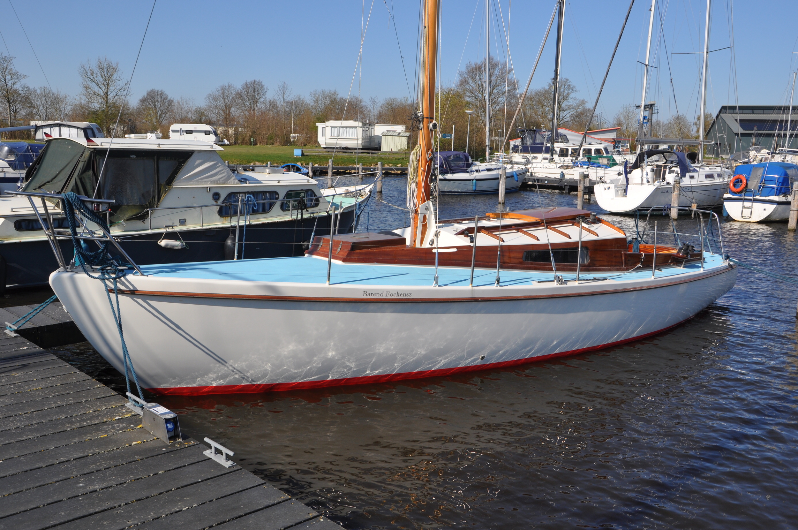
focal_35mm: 36
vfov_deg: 36.8
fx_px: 797
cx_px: 399
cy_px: 265
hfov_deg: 53.2
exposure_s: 1/400
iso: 200
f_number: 10
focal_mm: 24
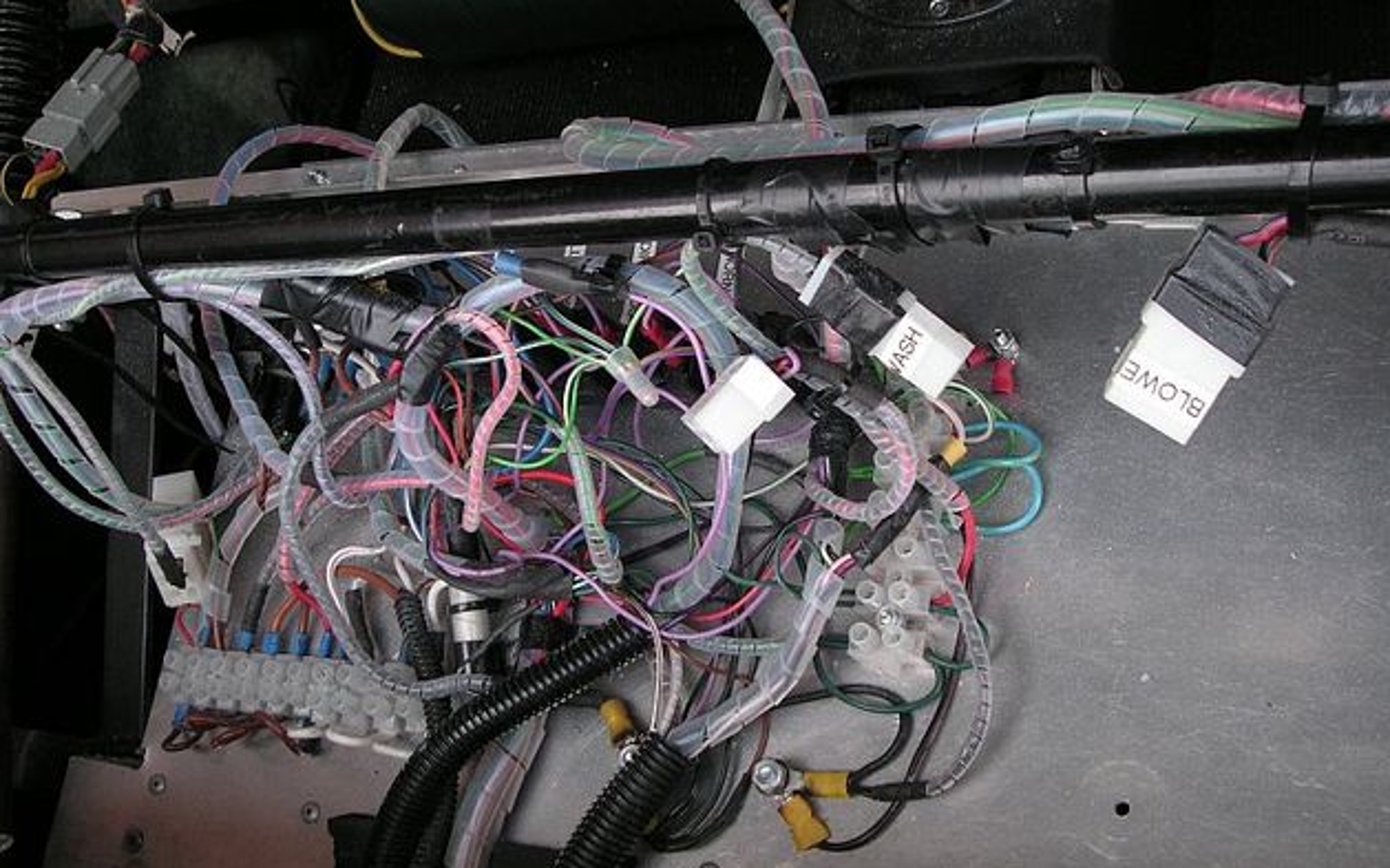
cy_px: 453
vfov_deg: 31.2
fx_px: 1553
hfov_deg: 48.2
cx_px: 705
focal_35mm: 41
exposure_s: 1/45
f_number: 3.3
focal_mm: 6.3
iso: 80
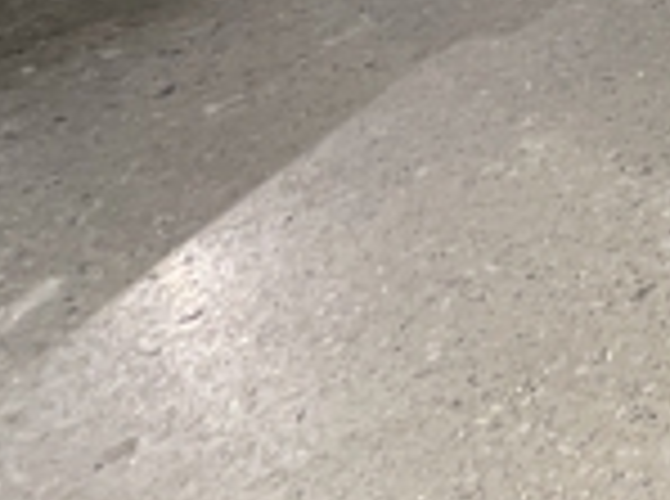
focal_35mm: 140
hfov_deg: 11.1
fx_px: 2703
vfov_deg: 9.5
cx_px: 1772
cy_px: -649
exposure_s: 1/60
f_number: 1.6
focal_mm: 4.2
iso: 80
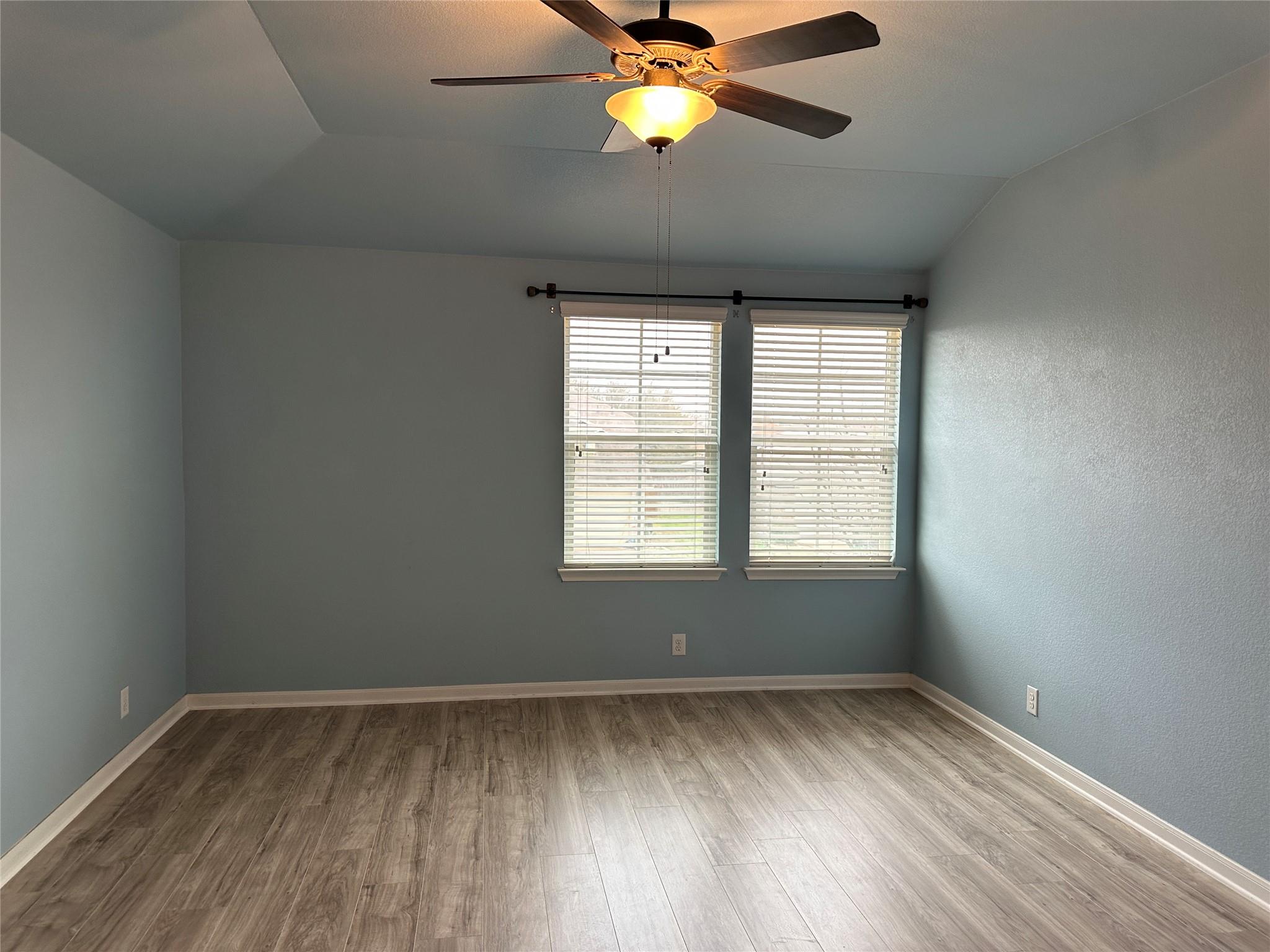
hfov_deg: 71.6
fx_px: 881
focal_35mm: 24
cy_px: 476
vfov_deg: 56.8
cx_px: 635
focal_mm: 6.86
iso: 125
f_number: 1.78
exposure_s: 1/120
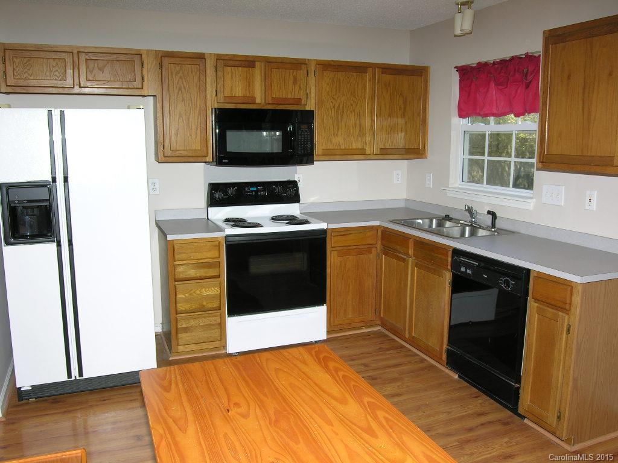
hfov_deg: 60.0
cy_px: 232
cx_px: 309
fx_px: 536
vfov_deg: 46.8
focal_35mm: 30
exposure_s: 1/60.1
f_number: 4.4
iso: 50
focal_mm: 7.5
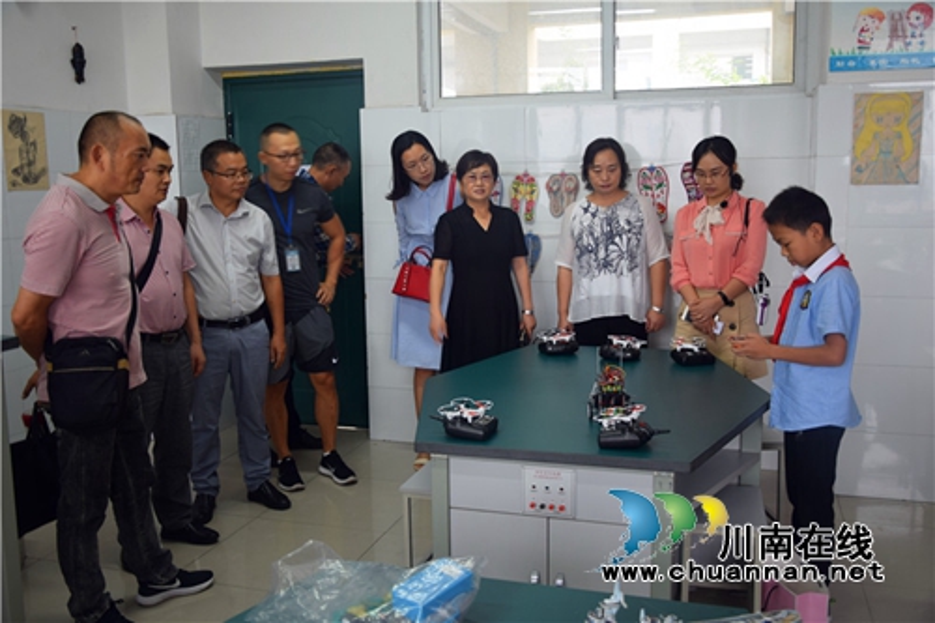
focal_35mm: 33
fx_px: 857
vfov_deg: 39.9
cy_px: 312
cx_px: 468
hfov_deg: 57.2
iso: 100
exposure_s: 1/10
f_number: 3.8
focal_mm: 22
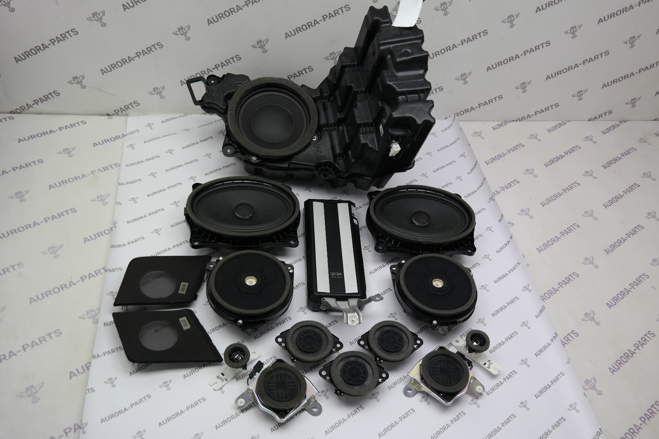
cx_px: 330
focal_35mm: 29
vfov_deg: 45.0
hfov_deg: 63.7
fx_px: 531
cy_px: 220
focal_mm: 19
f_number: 3.5
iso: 200
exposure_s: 1/80
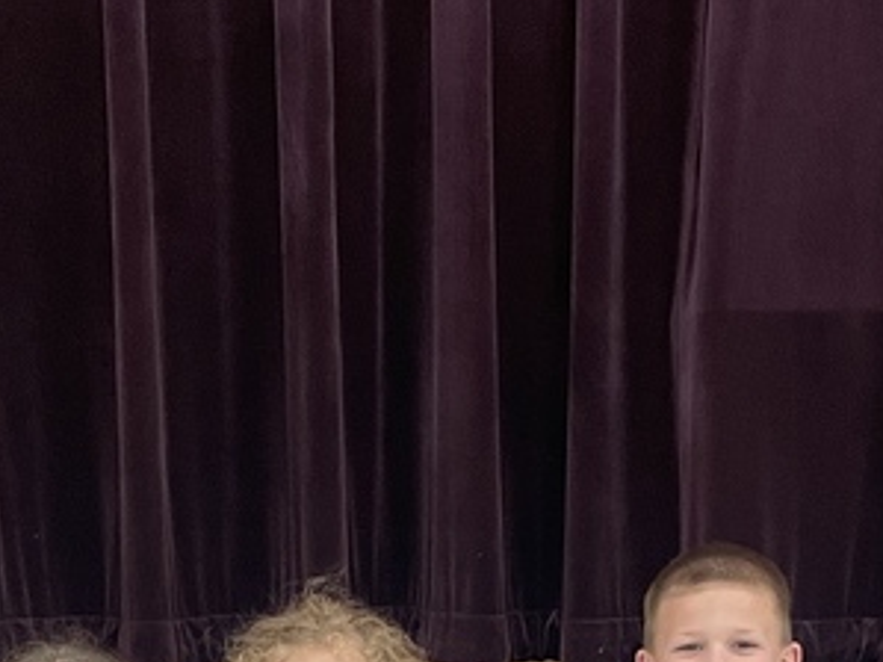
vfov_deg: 15.3
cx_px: 467
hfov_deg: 22.0
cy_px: 1011
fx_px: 2269
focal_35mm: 89
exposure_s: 1/77
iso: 125
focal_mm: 4.2
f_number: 1.6
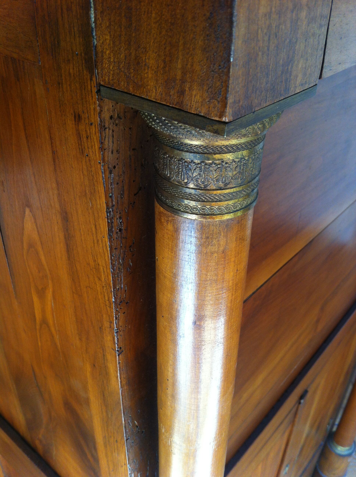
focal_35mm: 35
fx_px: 481
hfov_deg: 40.6
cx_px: 178
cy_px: 238
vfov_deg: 52.7
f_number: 2.8
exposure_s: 1/30
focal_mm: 3.85
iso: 80
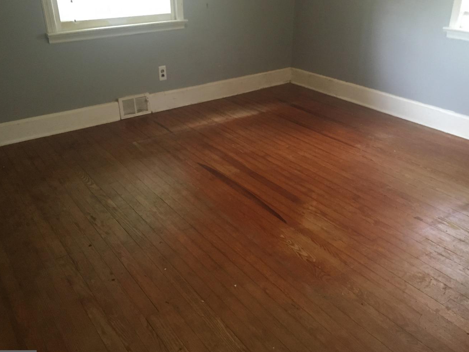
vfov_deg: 44.2
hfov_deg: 56.8
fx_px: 434
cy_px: 177
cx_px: 233
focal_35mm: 32
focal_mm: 4.15
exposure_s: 1/20
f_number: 2.2
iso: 200
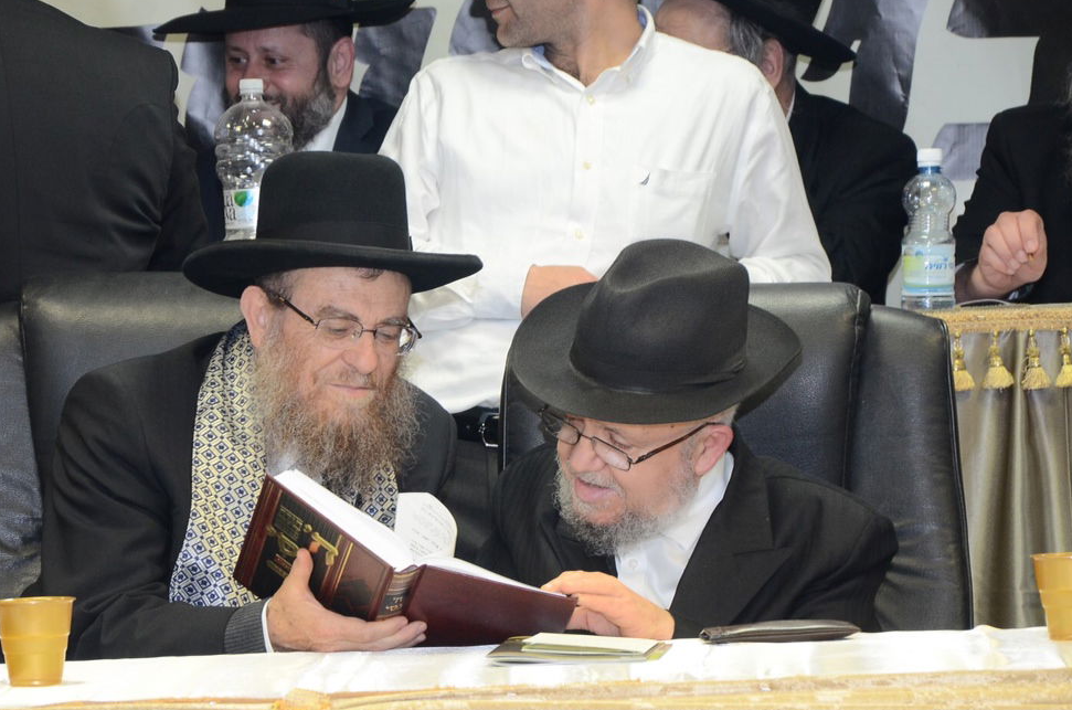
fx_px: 6170
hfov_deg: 9.9
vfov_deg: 6.6
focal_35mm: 208
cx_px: 438
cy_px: 435
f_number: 5.6
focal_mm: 105
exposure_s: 1/80
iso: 1000
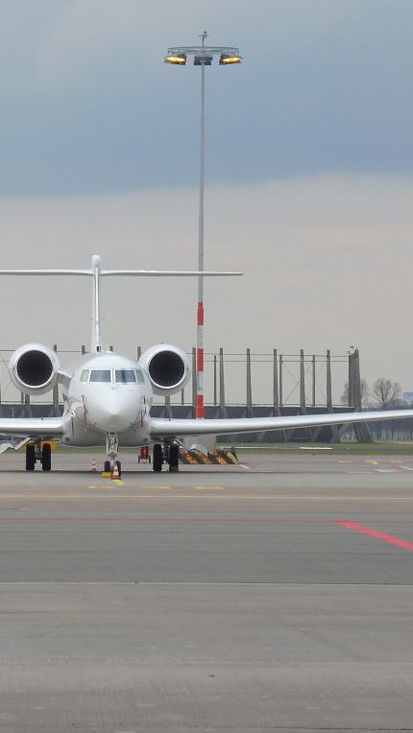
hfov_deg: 4.5
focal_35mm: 273
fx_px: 5313
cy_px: 366
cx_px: 114
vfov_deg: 7.9
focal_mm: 33.3
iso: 100
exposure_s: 1/200
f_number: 7.1
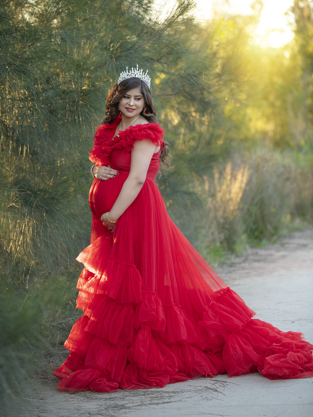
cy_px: 201
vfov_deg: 14.5
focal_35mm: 136
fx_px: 1639
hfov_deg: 10.9
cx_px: 156
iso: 320
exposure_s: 1/160
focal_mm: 125
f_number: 2.8
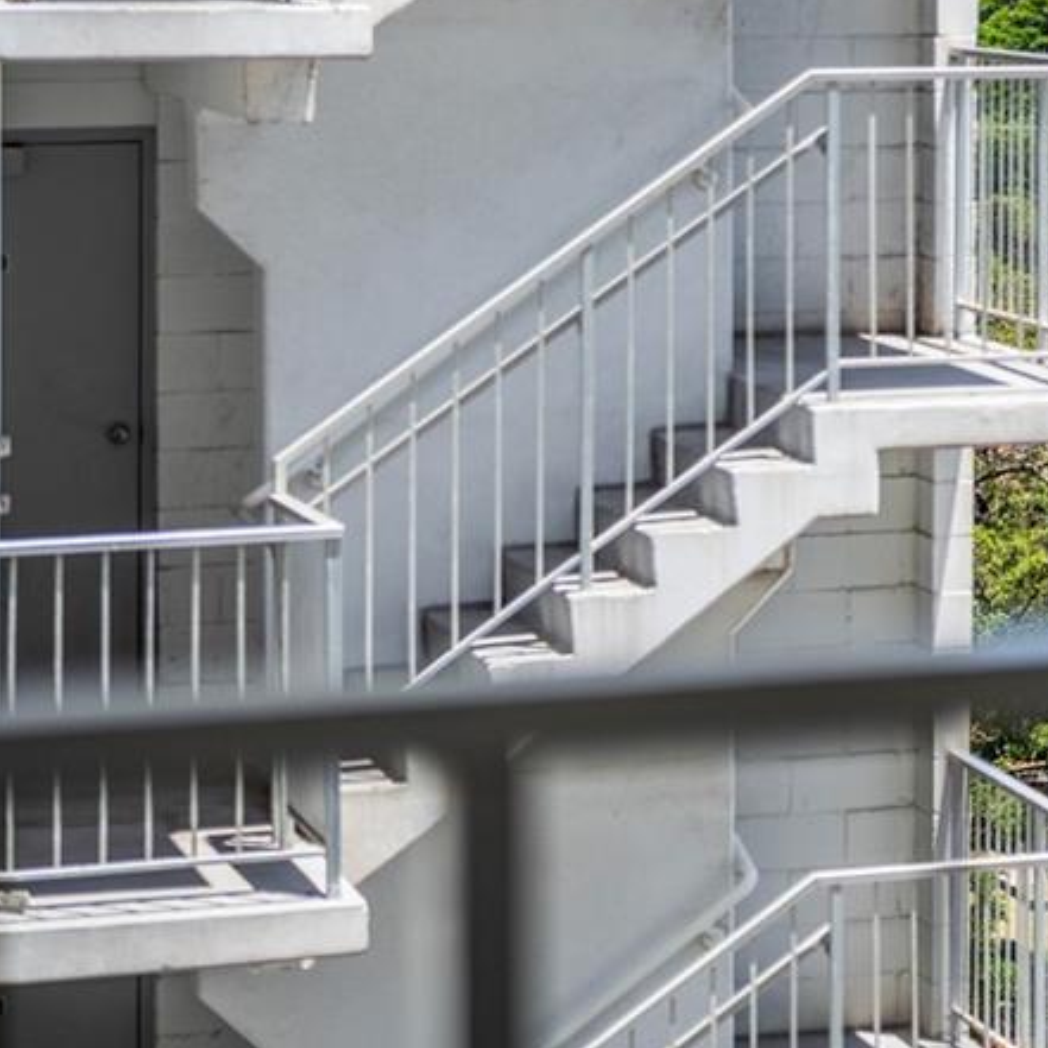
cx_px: 1844
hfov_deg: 10.7
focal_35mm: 154
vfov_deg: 11.2
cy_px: -152
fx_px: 5275
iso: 200
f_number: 1.4
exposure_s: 1/8000
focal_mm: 50
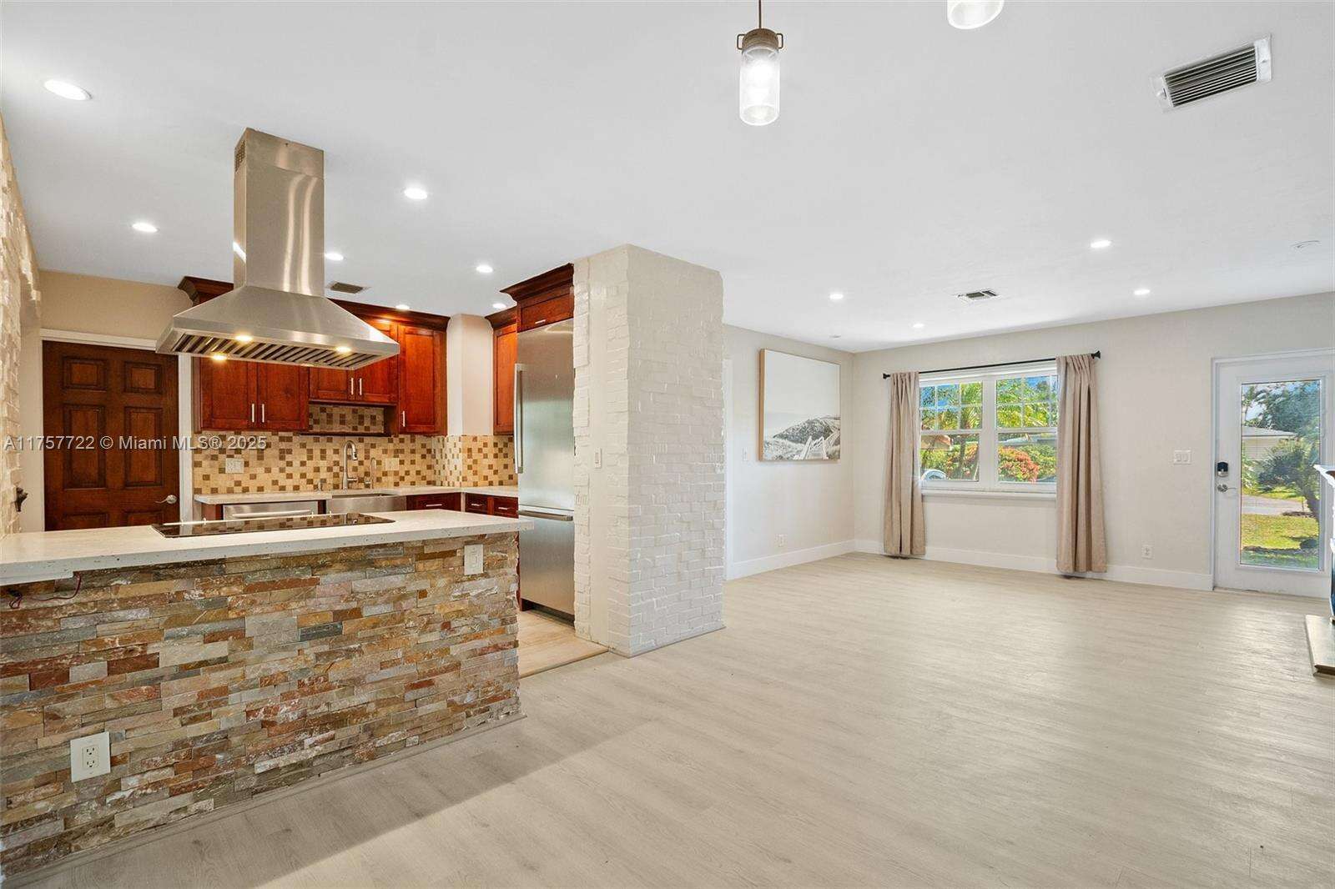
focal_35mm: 15
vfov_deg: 77.3
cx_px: 668
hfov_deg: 100.4
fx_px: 556
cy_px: 444
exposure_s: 1/15
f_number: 8
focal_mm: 10
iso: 1250
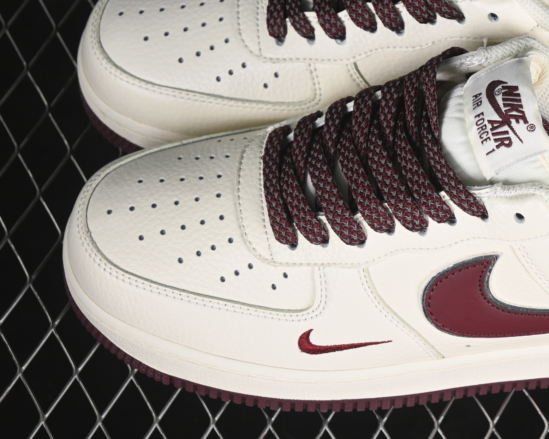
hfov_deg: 15.2
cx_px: 441
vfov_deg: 12.2
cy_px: 160
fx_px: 2047
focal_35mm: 126
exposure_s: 1/80
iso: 160
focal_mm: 50
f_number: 7.1
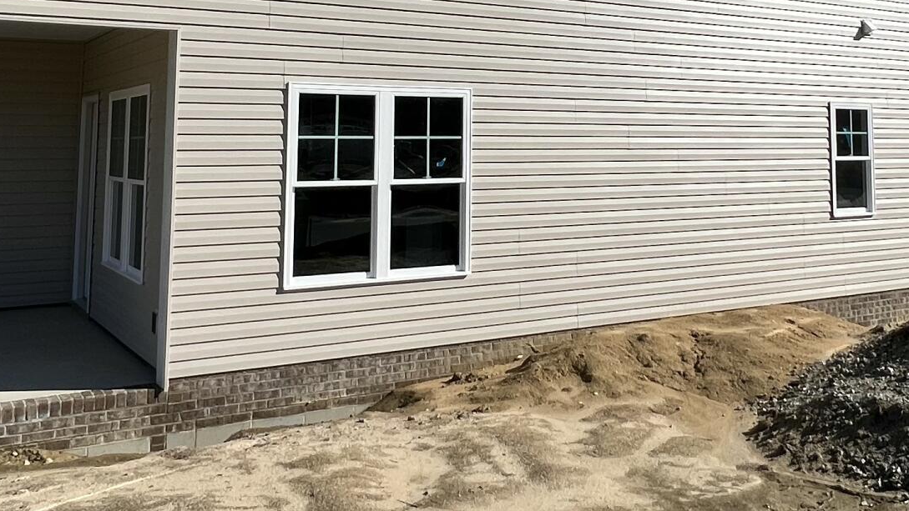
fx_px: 940
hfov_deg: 51.3
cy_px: 36
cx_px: 534
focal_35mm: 39
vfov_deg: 29.0
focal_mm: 1.57
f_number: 1.8
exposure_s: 1/3650
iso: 40
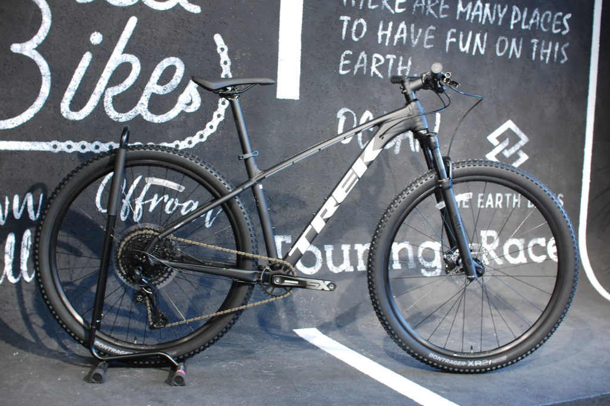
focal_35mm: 45
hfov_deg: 43.6
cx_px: 305
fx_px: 762
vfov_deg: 29.8
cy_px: 203
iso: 400
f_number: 4.5
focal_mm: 30
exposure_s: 1/25
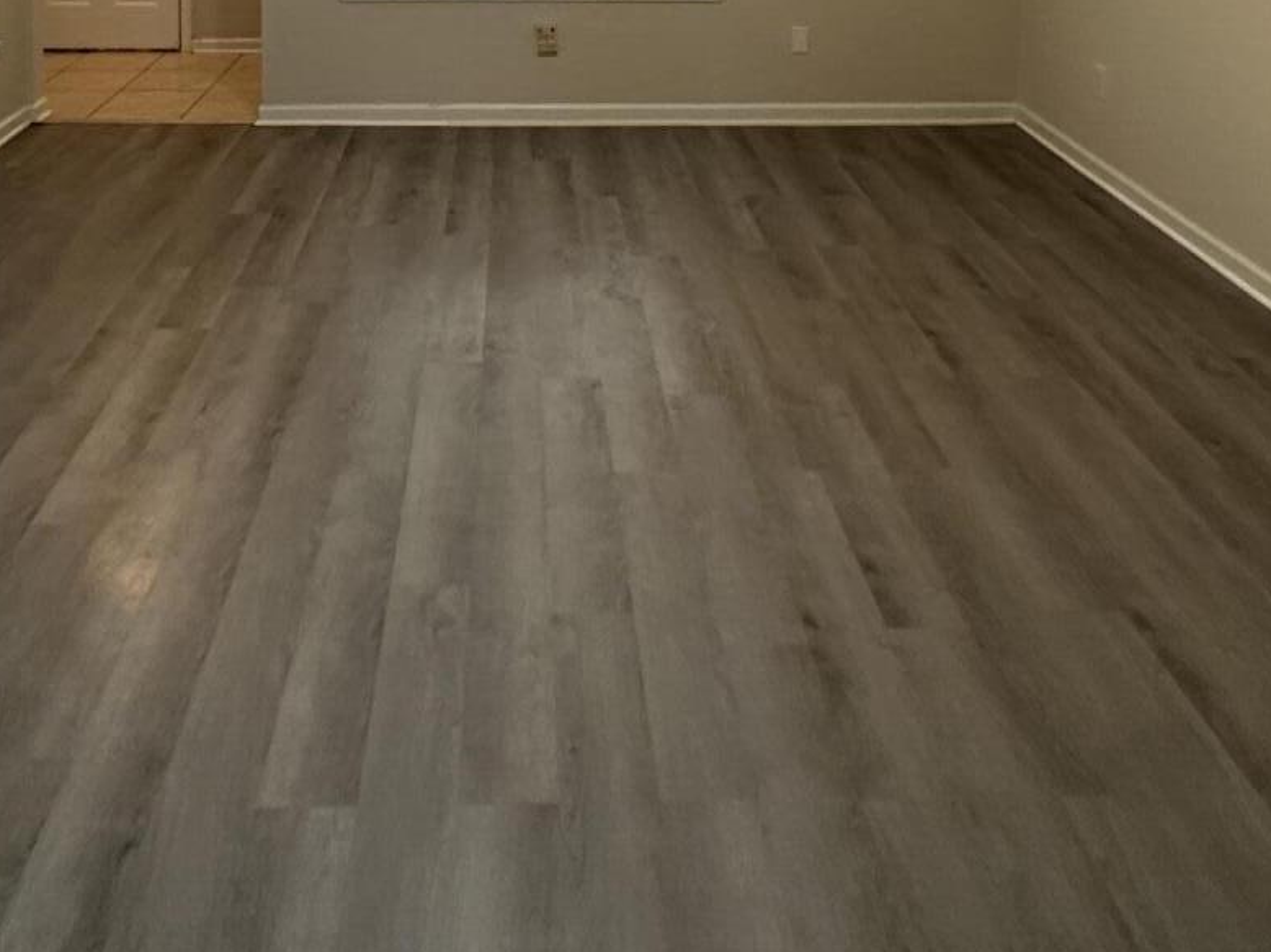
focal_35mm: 36
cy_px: -168
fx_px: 1321
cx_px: 544
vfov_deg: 33.0
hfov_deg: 51.2
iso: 250
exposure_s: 1/60
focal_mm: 2.22
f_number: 2.2
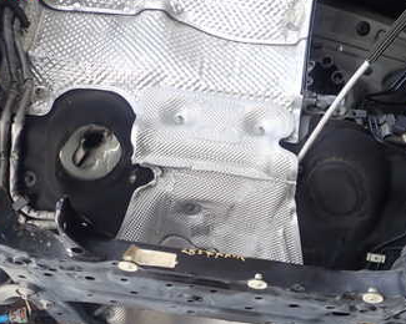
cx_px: 200
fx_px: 541
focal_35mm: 45
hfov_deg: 41.2
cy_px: 252
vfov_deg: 32.6
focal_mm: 4.5
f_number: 2
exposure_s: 1/60
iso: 125
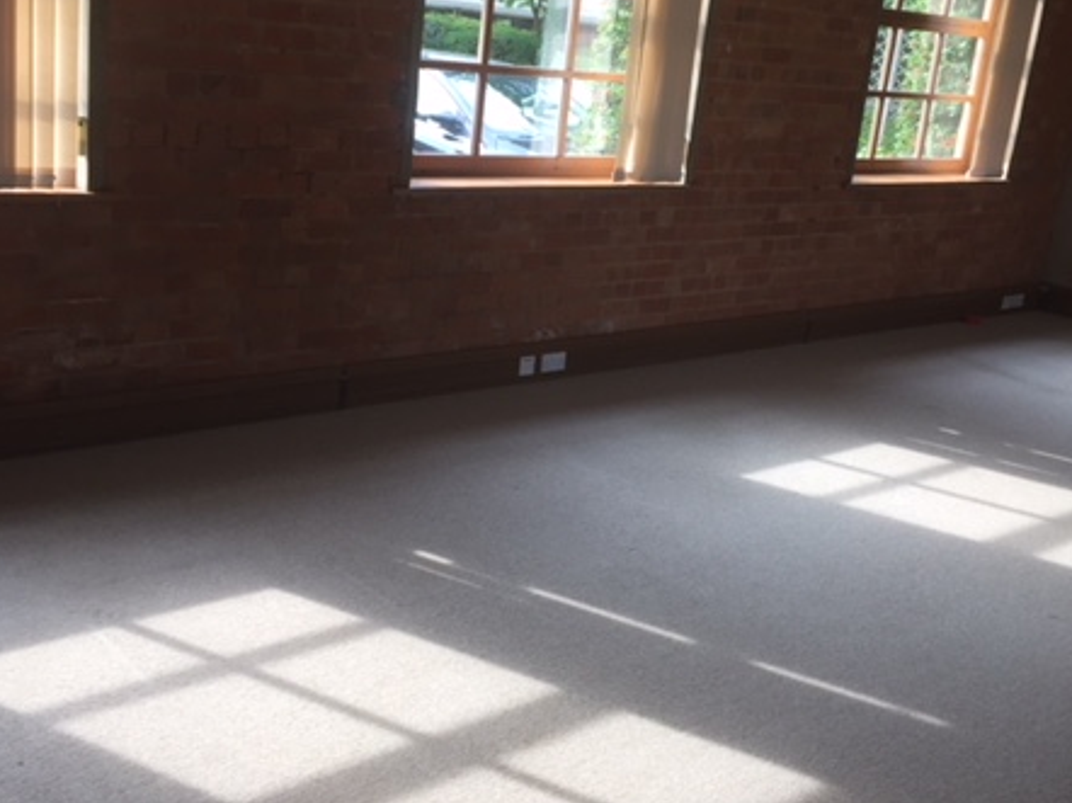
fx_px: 1300
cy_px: 366
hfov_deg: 44.8
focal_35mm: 42
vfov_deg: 34.3
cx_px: 568
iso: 40
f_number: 2.2
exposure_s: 1/100
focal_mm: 4.15
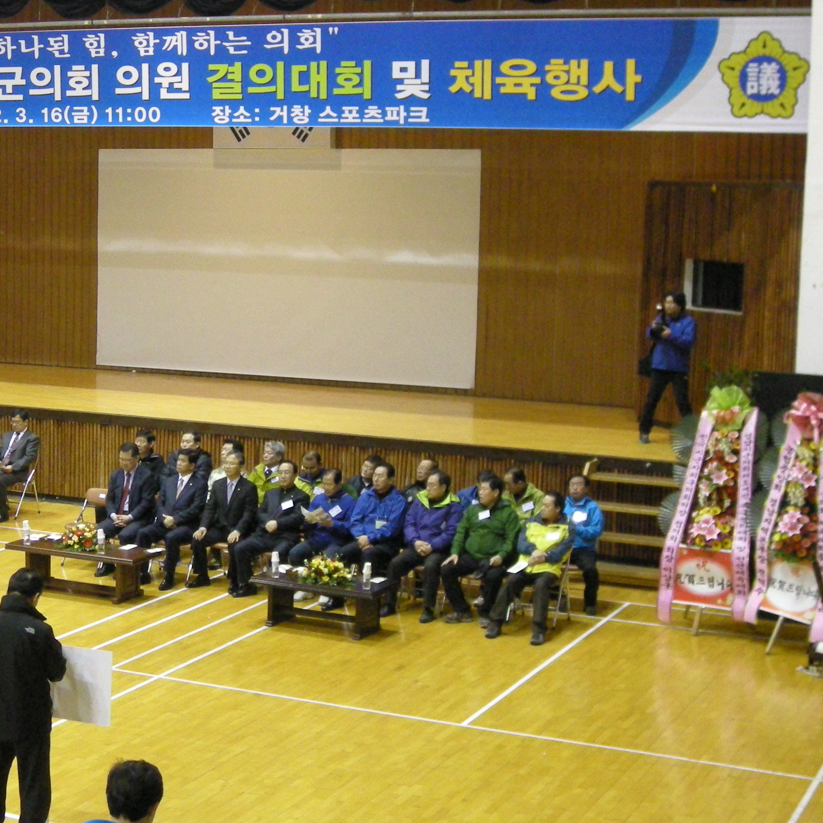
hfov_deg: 24.5
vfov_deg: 25.0
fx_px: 1856
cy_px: 424
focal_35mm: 69
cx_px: 149
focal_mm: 7.1
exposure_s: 1/36
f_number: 3.1
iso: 400
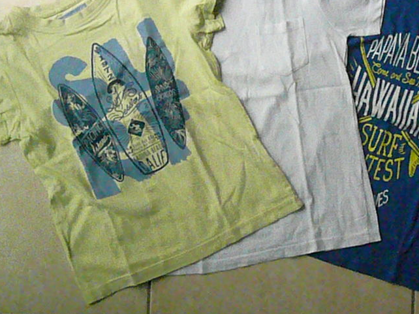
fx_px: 641
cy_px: 149
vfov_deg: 27.5
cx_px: 256
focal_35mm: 53
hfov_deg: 36.0
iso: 3200
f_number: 9
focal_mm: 5.4
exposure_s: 1/1000
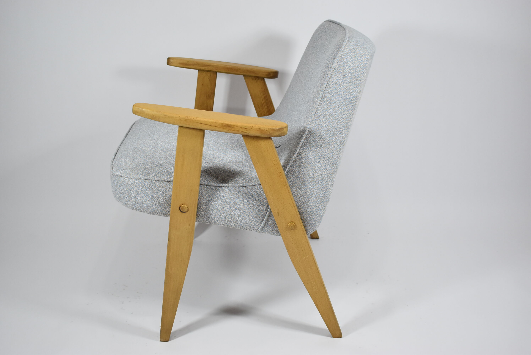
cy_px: 178
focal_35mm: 42
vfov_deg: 31.9
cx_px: 266
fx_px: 620
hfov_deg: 46.4
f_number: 4.2
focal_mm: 28
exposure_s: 1/125
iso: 800
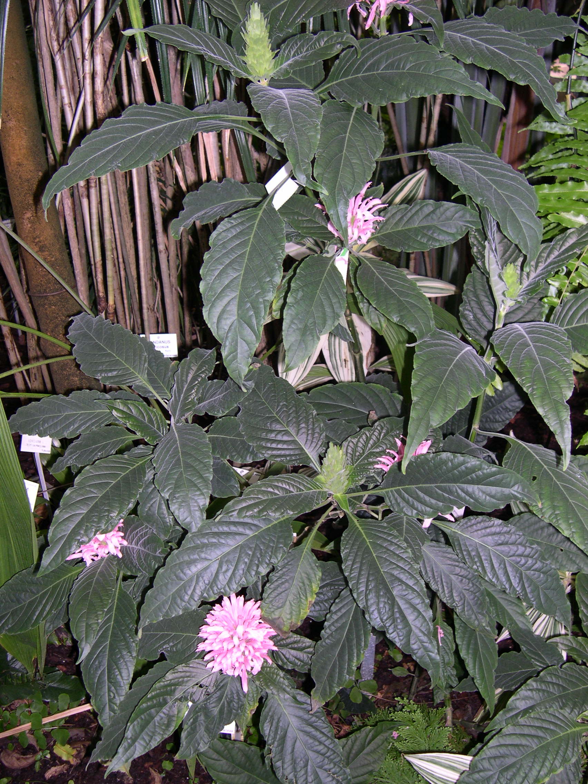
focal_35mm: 38
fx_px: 861
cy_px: 392
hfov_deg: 37.7
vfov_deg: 49.0
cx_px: 294
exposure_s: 1/60
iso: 100
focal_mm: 8
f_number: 2.8
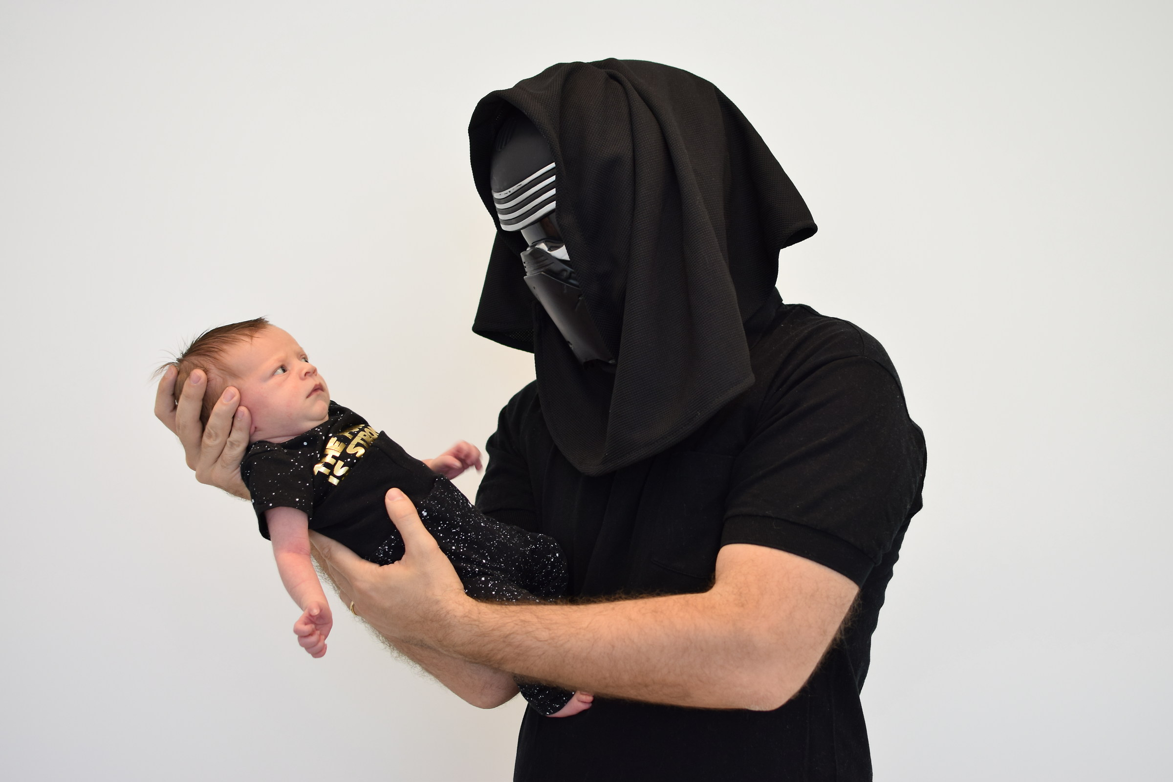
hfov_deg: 37.9
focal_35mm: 52
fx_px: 1710
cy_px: 391
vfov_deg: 25.8
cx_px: 586
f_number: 2.5
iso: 400
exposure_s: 1/60
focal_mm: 35
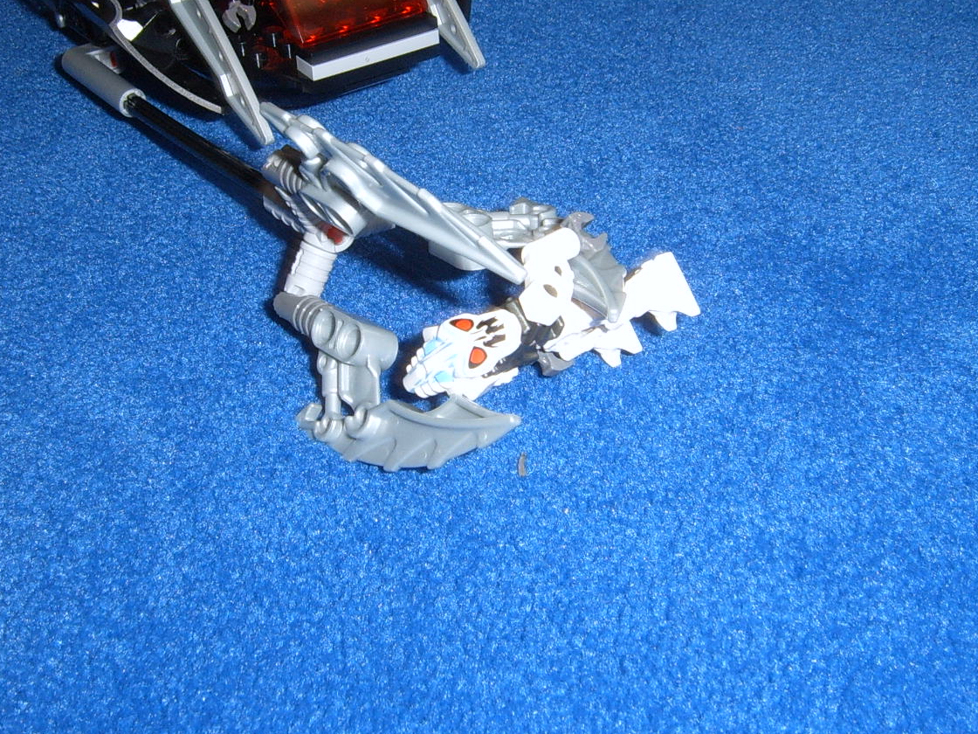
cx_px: 398
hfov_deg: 38.1
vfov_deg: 29.0
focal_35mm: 50
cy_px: 263
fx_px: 1413
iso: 69
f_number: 5.8
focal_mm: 5.8
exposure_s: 1/30
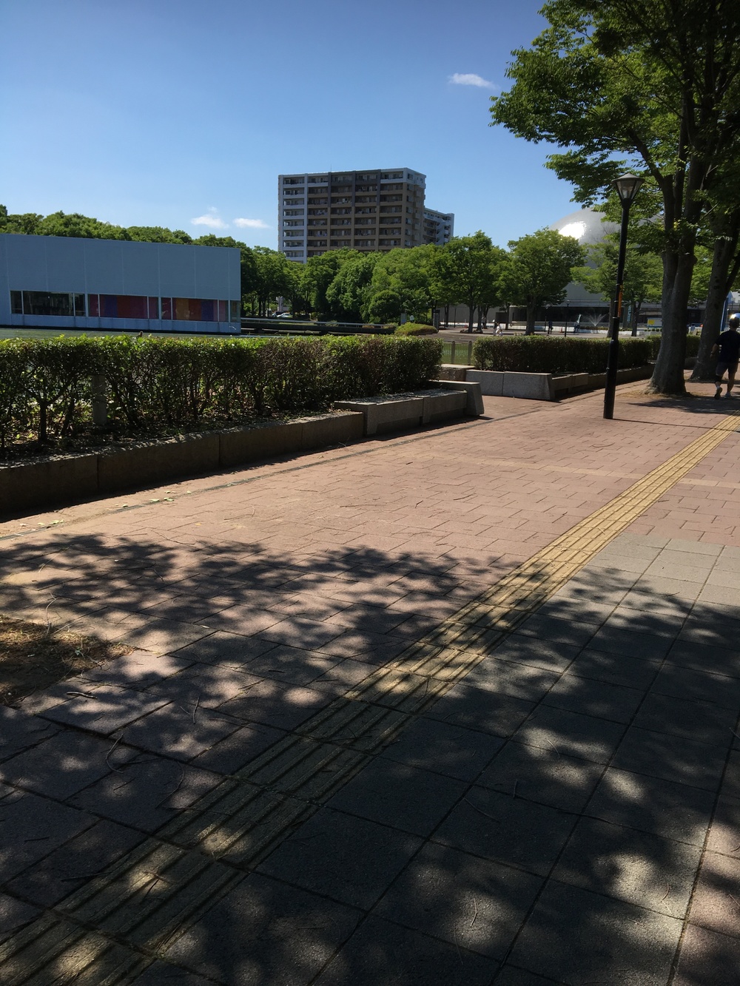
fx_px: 826
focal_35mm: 29
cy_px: 493
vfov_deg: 61.7
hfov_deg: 48.2
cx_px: 370
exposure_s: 1/1399
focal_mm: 4.15
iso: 25
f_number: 2.2
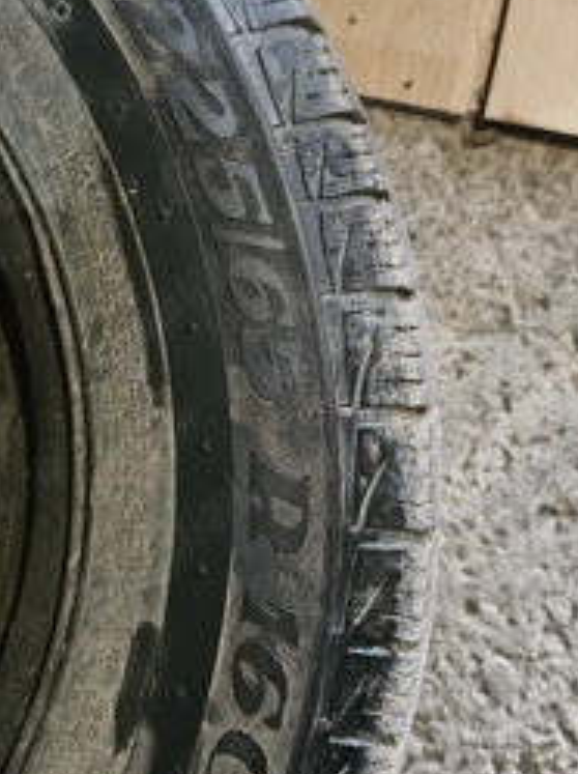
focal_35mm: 37
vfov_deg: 50.0
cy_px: 323
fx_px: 826
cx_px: 264
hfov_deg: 38.5
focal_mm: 6.3
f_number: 1.7
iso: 1000
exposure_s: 1/25.1
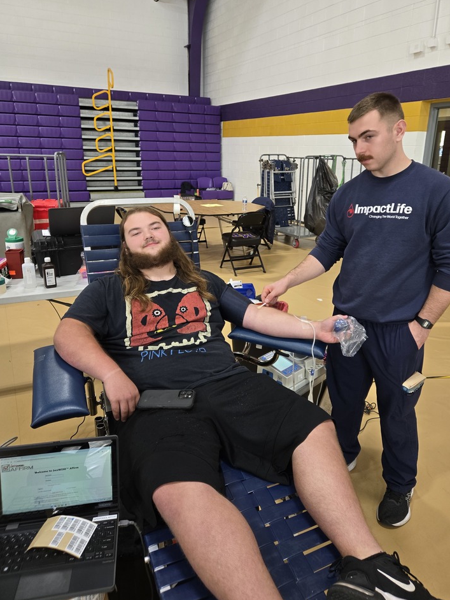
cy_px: 278
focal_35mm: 25
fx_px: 433
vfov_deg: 69.3
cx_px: 242
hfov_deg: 54.8
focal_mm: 5.4
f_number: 1.8
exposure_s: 1/120
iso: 160
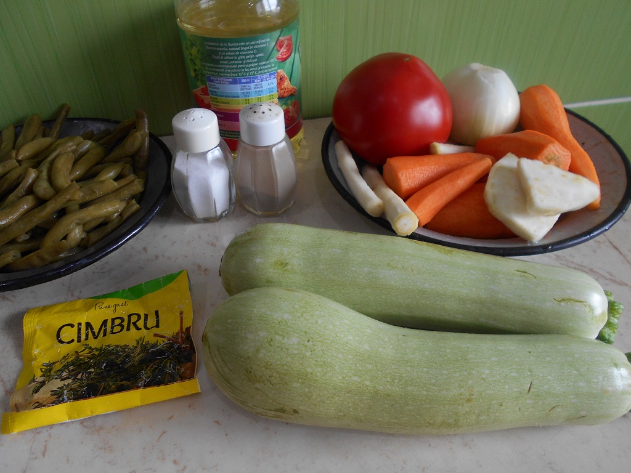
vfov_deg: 53.1
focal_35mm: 26
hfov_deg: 67.3
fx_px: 474
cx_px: 316
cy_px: 236
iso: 110
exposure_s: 1/30
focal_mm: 4.6
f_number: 3.2
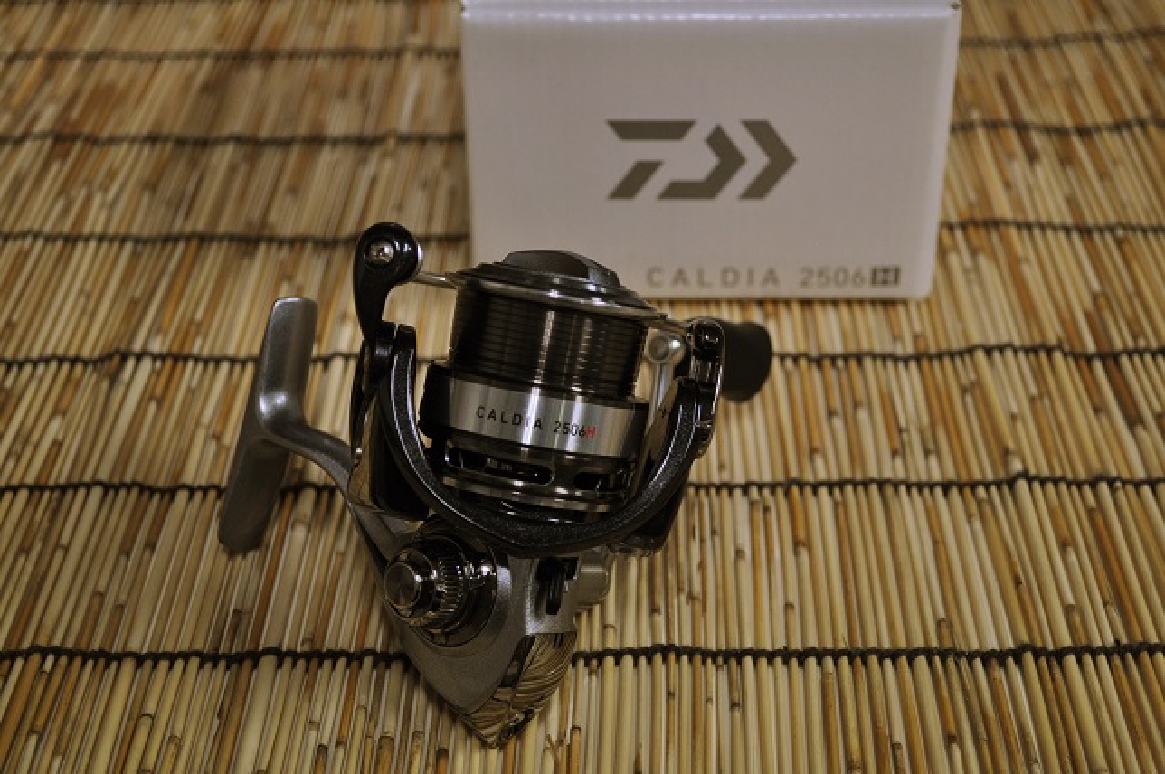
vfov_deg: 25.0
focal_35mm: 54
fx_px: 1746
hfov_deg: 36.9
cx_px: 582
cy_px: 387
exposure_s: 1/60
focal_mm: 36
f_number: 5
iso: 720
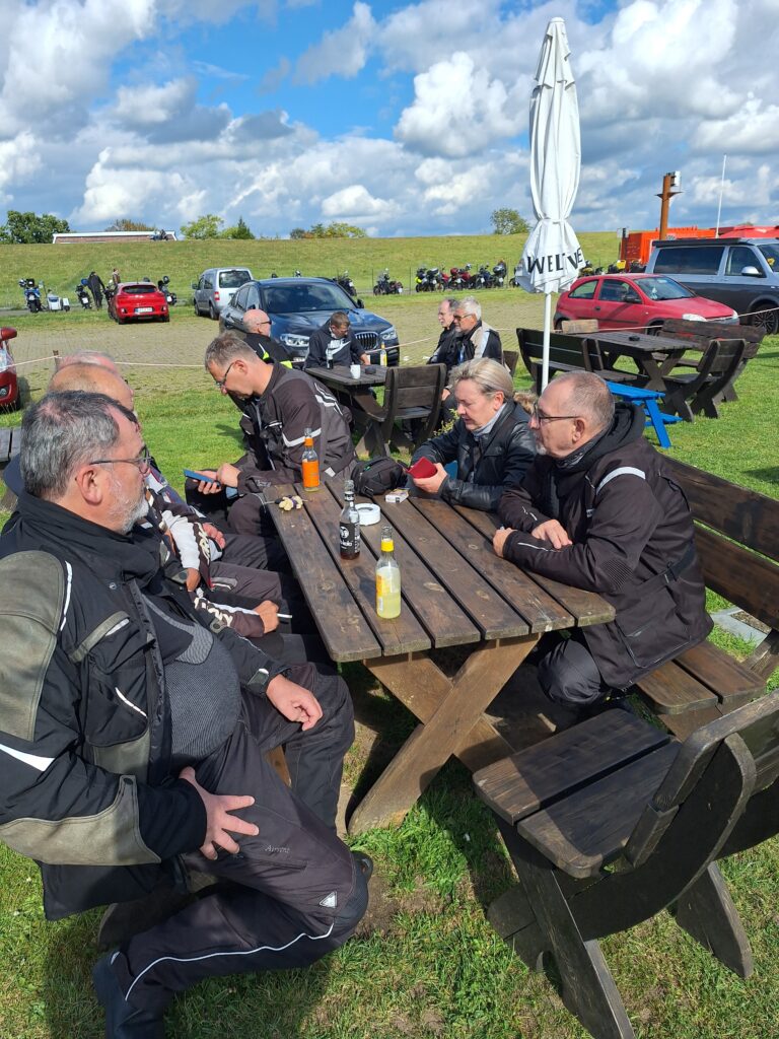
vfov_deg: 73.9
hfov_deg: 58.9
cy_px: 520
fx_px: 690
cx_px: 390
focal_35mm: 23
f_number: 1.8
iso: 40
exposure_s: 1/2597
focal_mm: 5.54
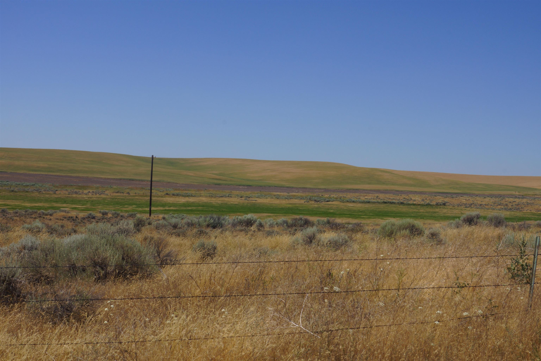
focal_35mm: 52
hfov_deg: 37.9
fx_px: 789
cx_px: 270
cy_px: 180
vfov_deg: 25.8
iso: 100
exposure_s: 1/160
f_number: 16
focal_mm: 35
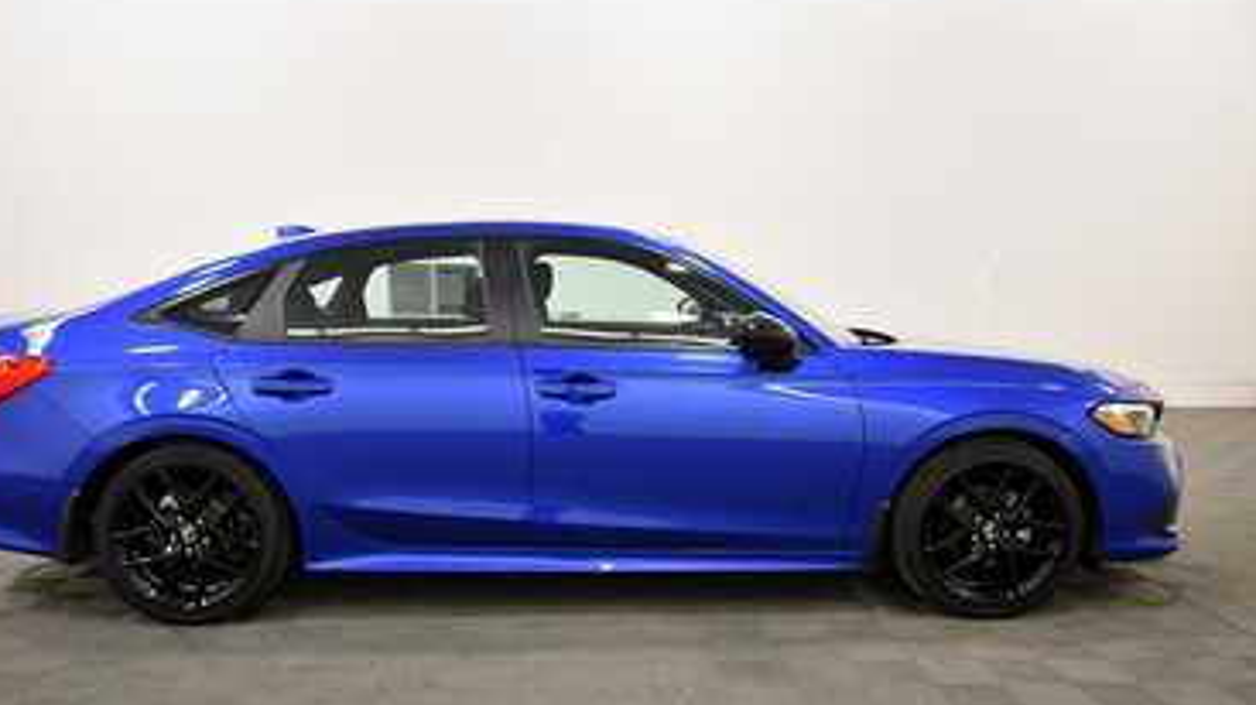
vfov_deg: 36.5
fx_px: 1065
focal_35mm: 32
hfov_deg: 61.0
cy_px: 406
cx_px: 589
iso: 1000
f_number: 5.6
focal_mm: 19
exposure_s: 1/125
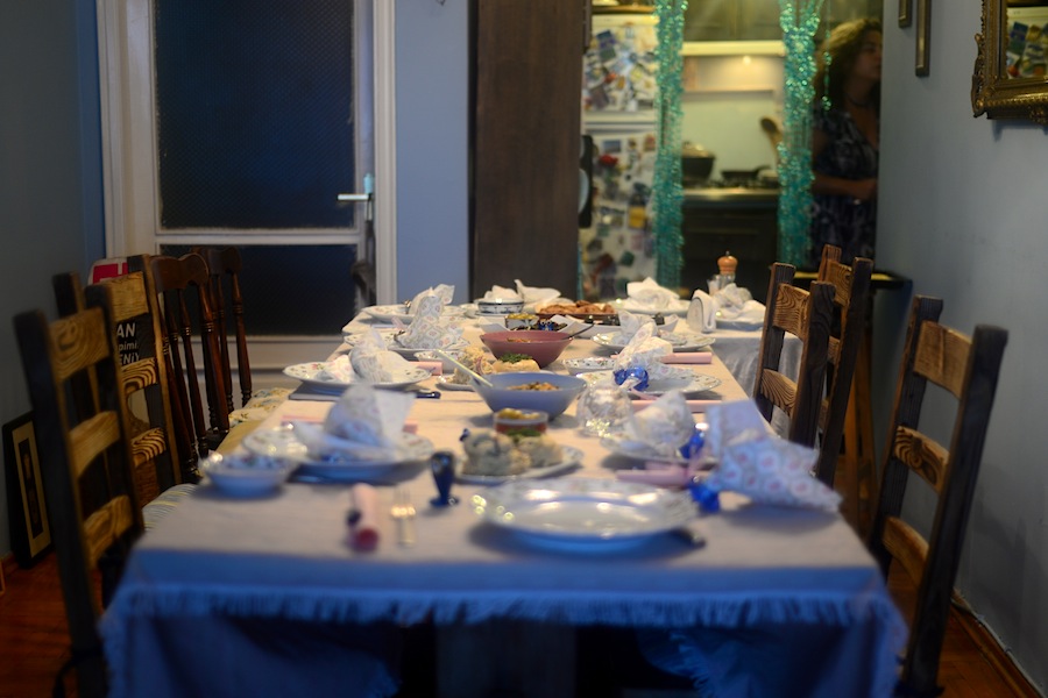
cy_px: 349
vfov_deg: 27.0
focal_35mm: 50
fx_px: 1455
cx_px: 524
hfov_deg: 39.6
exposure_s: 1/50
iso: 400
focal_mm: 50
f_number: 1.8
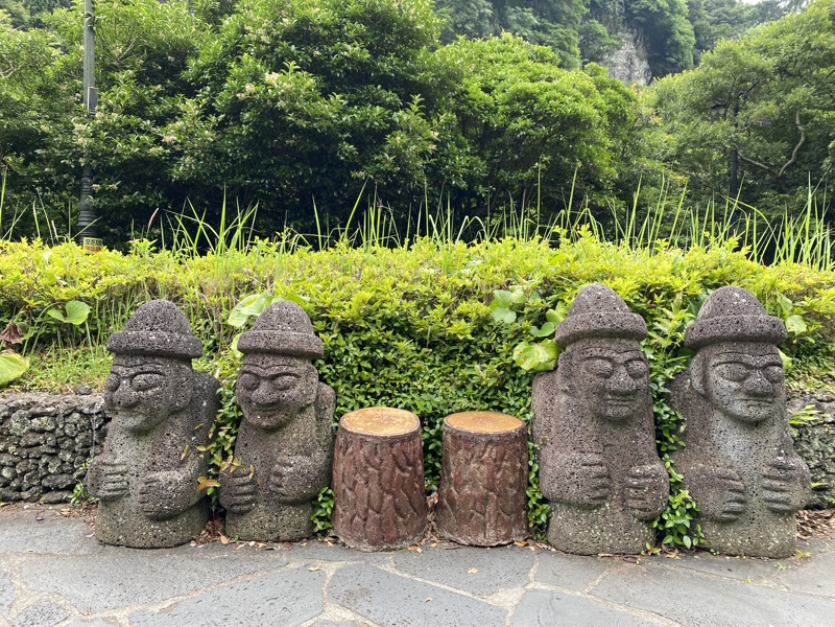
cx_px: 418
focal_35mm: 26
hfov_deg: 67.3
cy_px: 314
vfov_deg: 53.1
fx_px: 627
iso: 32
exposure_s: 1/151
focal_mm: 4.25
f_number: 1.8
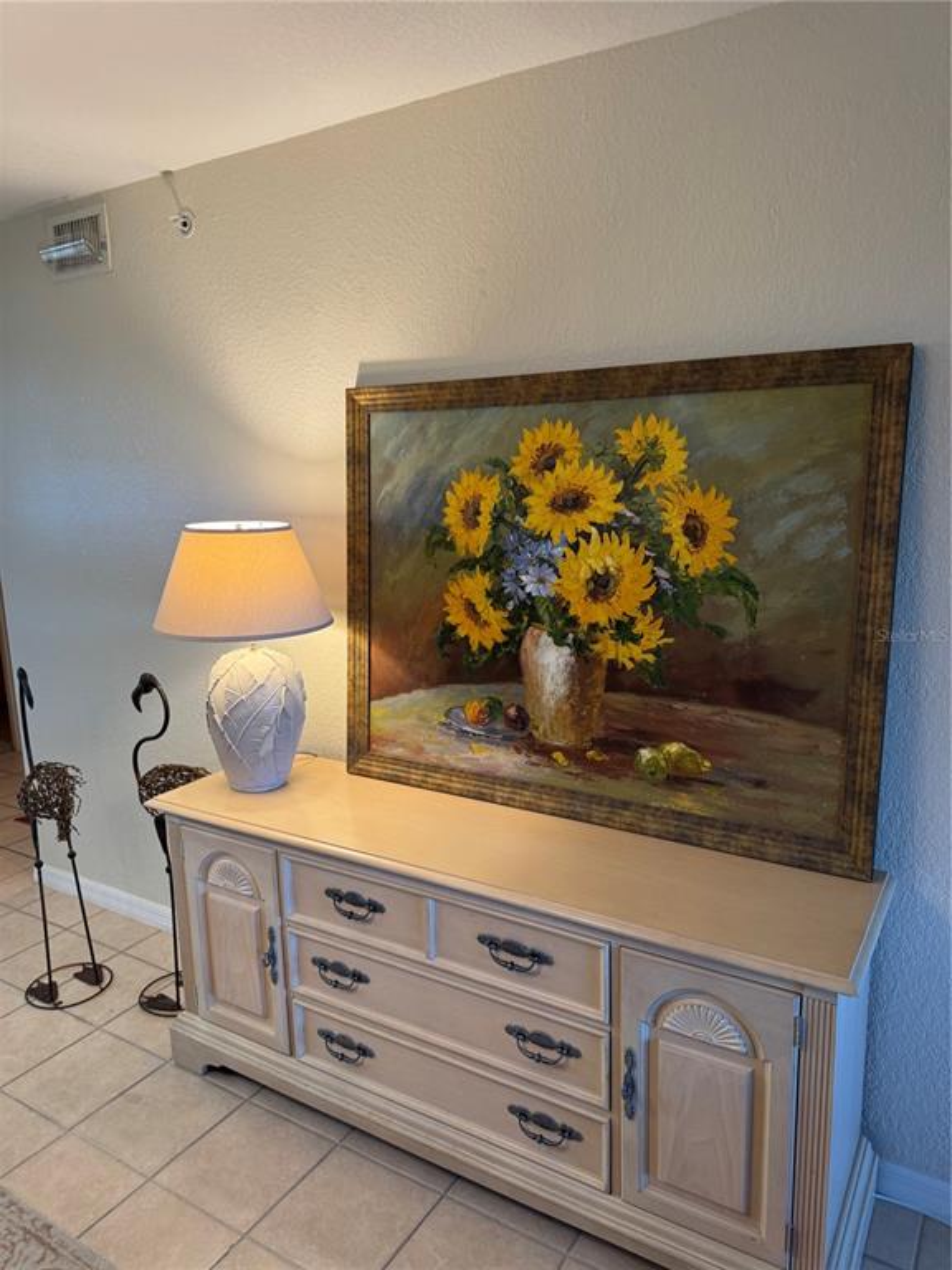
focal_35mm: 24
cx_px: 476
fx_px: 880
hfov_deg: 56.8
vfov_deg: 71.6
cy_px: 635
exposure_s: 1/60
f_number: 1.78
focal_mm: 6.76
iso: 160
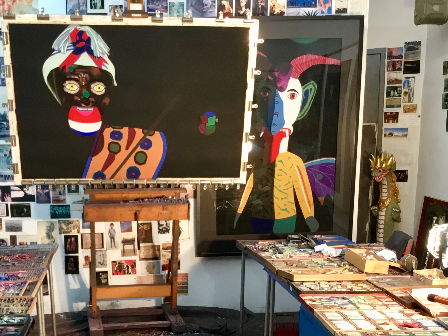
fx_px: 686
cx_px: 177
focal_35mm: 53
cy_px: 282
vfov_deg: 26.9
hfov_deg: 36.0
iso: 64
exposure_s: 1/30
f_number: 2.4
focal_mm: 3.3
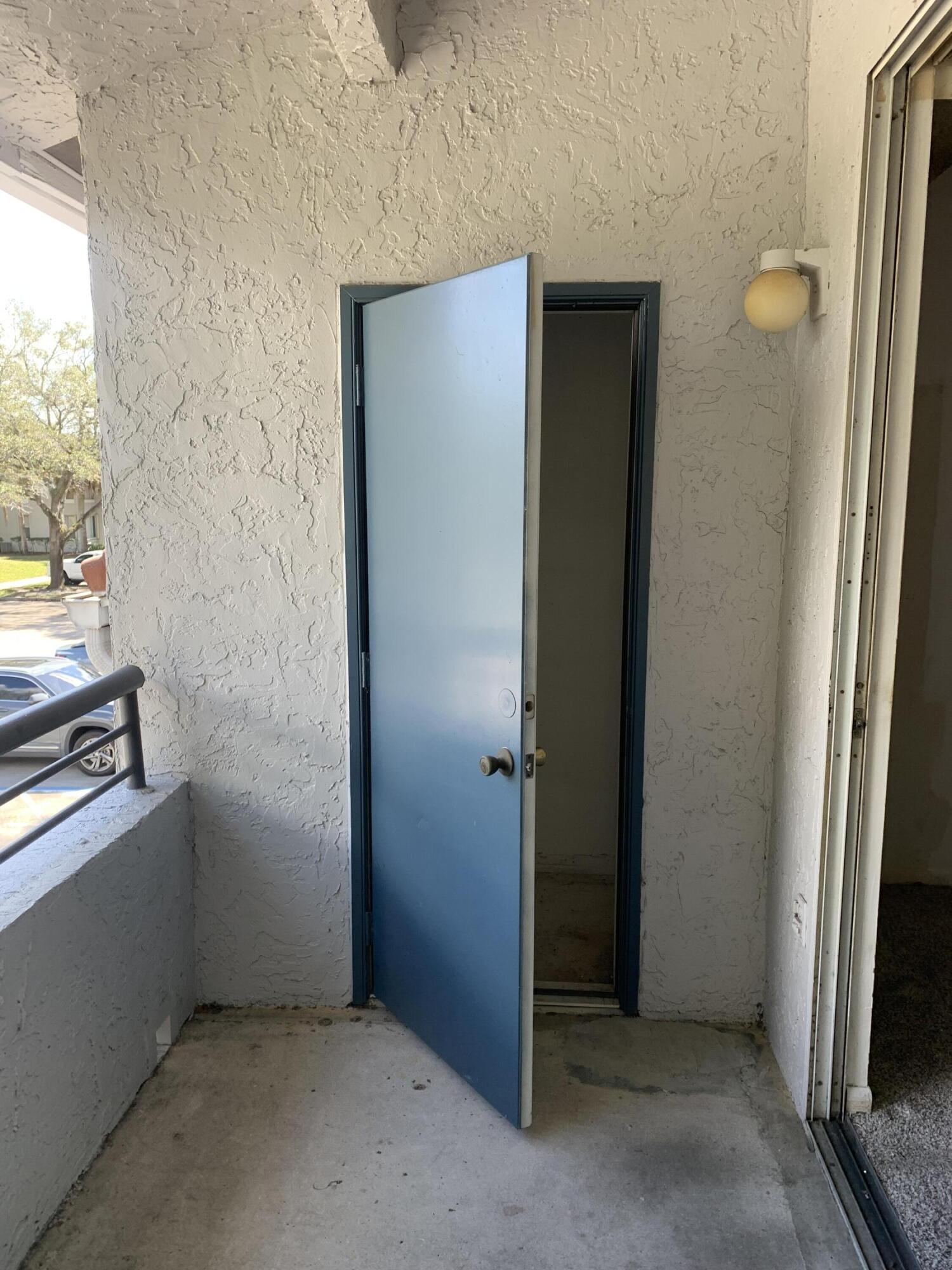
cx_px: 476
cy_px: 635
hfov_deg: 53.1
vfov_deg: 67.3
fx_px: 953
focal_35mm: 26
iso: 25
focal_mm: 4.25
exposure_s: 1/122
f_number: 1.8
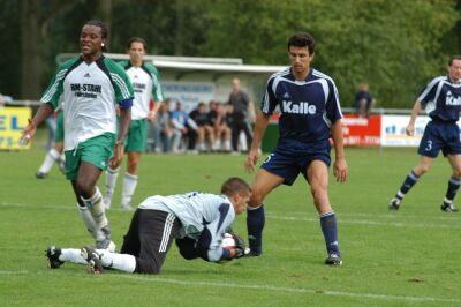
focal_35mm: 300
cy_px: 154
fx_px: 3838
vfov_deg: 4.6
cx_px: 230
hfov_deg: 6.9
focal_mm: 200
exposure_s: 1/350
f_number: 5
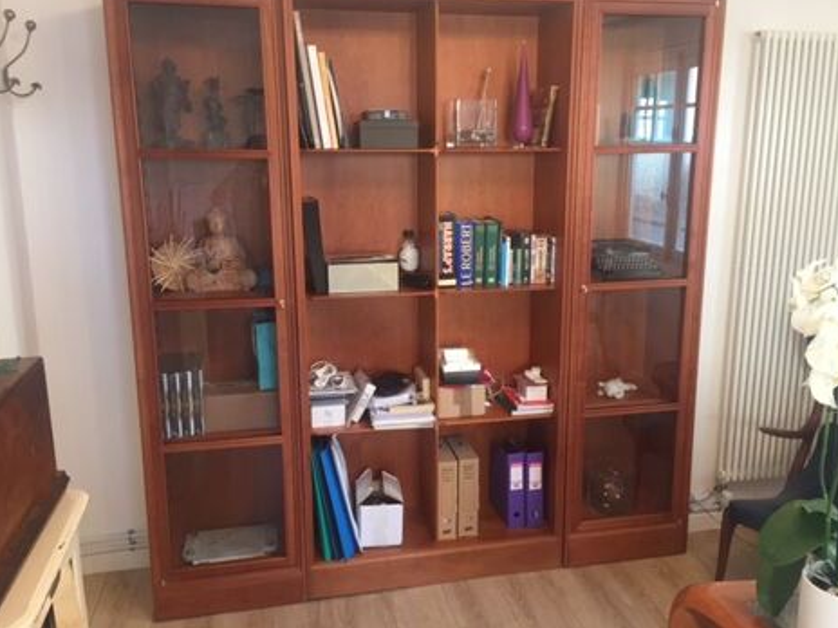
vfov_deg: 46.8
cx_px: 426
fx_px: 726
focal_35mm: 30
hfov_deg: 60.0
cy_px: 305
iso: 100
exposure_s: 1/33
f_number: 2.2
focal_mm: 4.15
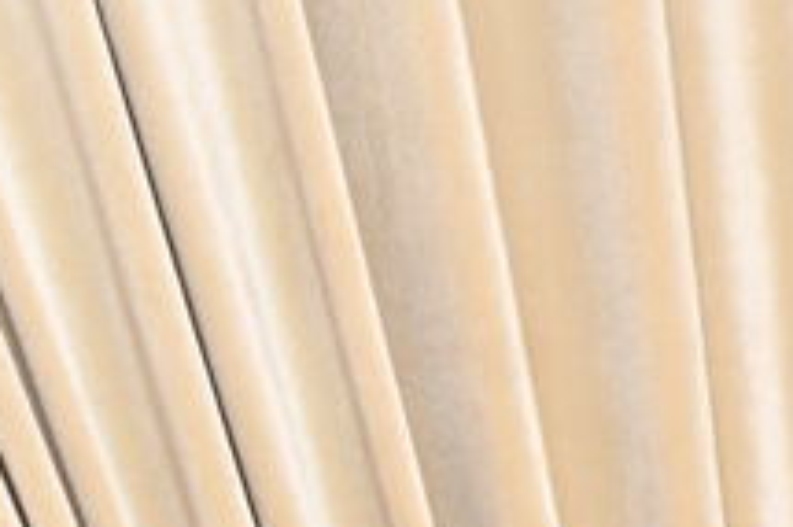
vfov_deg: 4.2
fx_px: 6889
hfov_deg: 6.2
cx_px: 2062
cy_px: 1682
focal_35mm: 313
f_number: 5.6
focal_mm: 48
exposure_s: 1/125
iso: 800
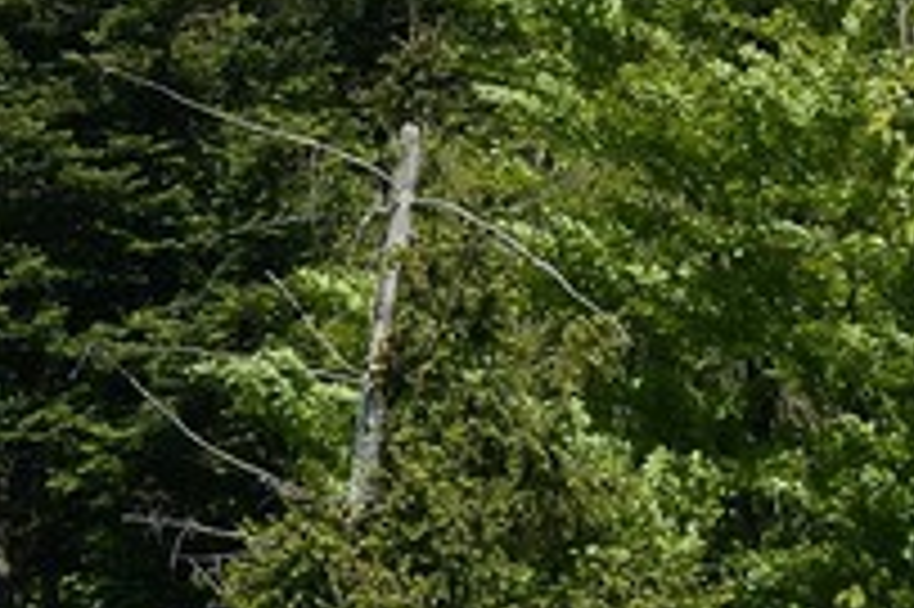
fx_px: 26991
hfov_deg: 1.9
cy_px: -1297
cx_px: -1661
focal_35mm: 1064
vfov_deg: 1.3
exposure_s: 1/400
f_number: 8
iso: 200
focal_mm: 135
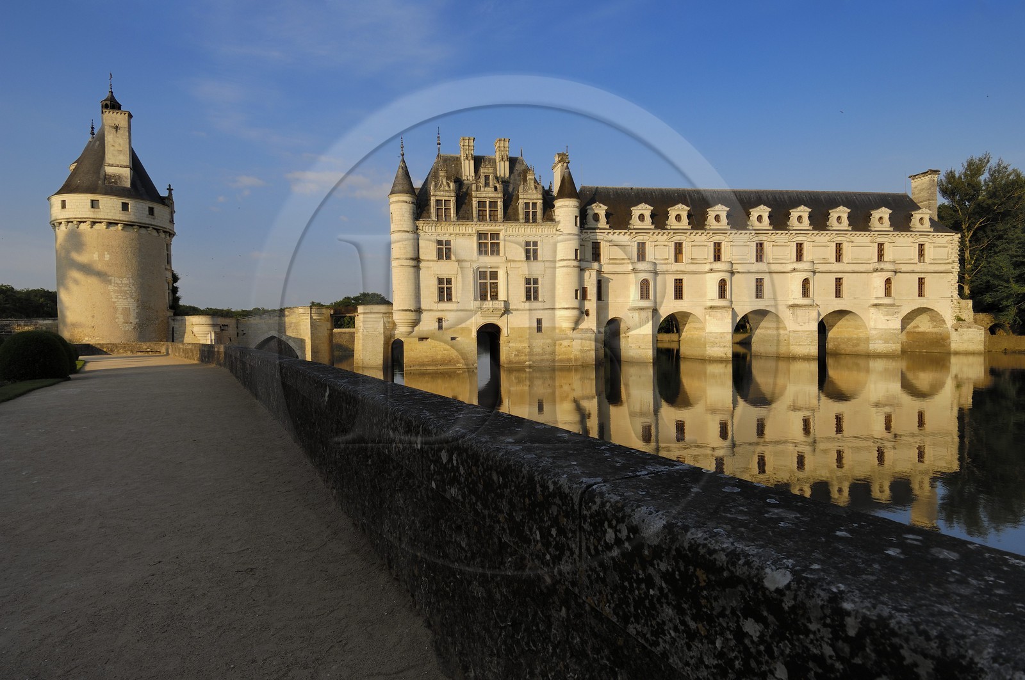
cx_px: 512
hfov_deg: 90.1
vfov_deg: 67.2
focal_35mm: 18
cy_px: 340
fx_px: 512
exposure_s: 1/160
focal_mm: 12
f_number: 8
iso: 100
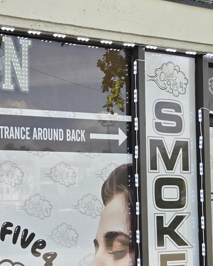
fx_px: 654
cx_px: -68
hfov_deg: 17.3
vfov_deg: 22.8
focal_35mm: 83
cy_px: 202
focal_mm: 5.4
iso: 80
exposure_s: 1/1139
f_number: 1.8
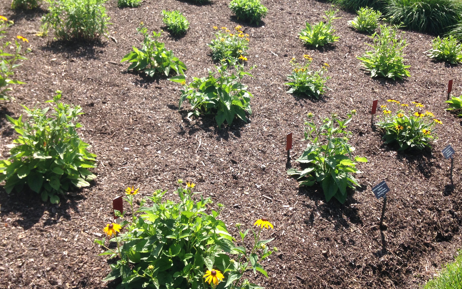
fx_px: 529
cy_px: 128
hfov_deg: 47.2
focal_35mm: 42
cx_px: 238
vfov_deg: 30.5
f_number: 2.4
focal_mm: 4.12
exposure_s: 1/623
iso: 50
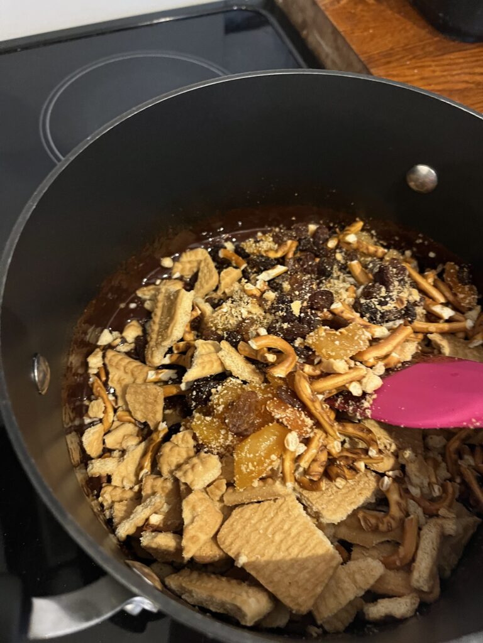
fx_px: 484
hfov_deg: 53.1
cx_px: 242
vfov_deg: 67.3
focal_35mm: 26
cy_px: 322
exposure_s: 1/33
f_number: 1.6
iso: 640
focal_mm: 5.1
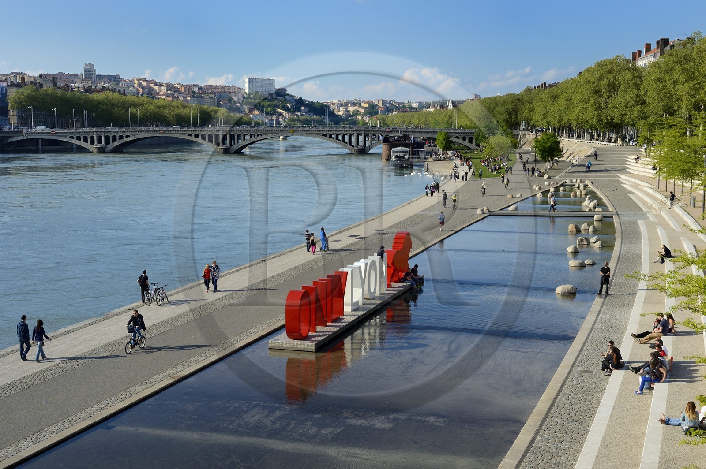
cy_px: 234
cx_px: 353
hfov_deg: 41.1
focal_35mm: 48
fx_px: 941
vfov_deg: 28.0
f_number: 9
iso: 200
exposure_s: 1/320
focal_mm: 48
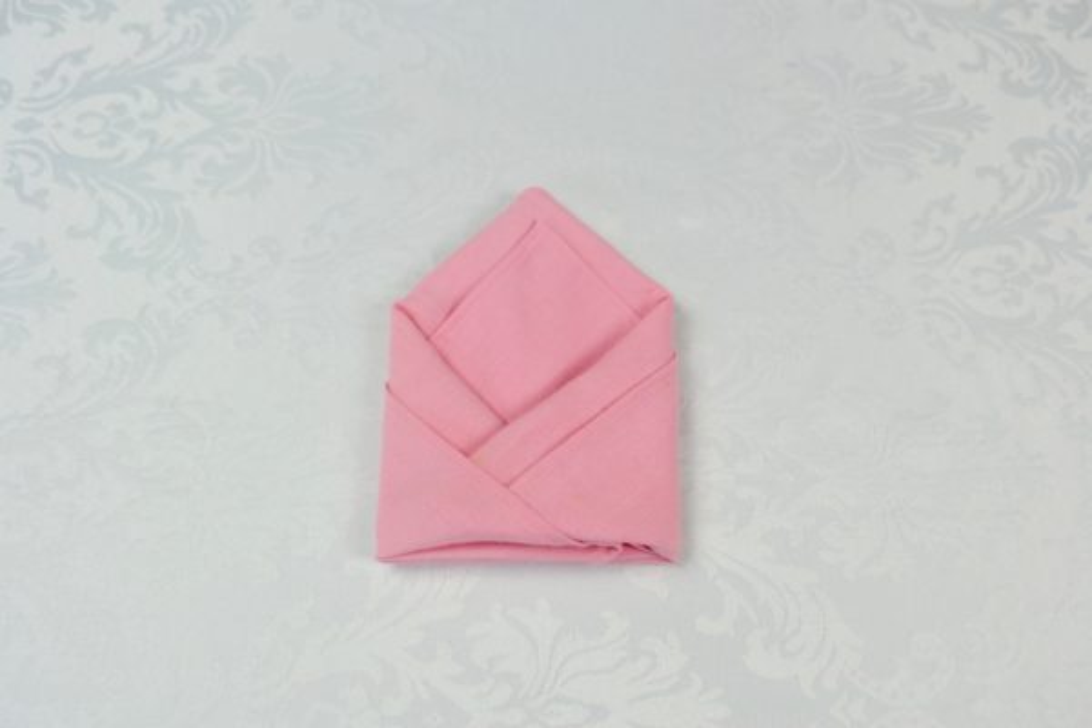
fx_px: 1001
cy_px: 364
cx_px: 546
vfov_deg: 40.0
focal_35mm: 33
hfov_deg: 57.2
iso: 280
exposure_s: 1/125
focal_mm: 22
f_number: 5.6
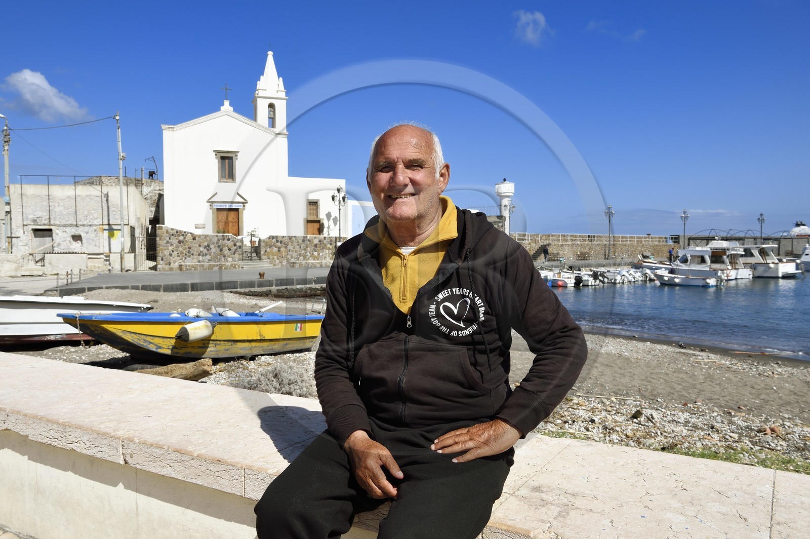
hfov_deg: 62.0
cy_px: 270
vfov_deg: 43.5
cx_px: 405
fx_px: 674
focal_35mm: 30
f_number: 13
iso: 200
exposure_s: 1/320
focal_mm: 30
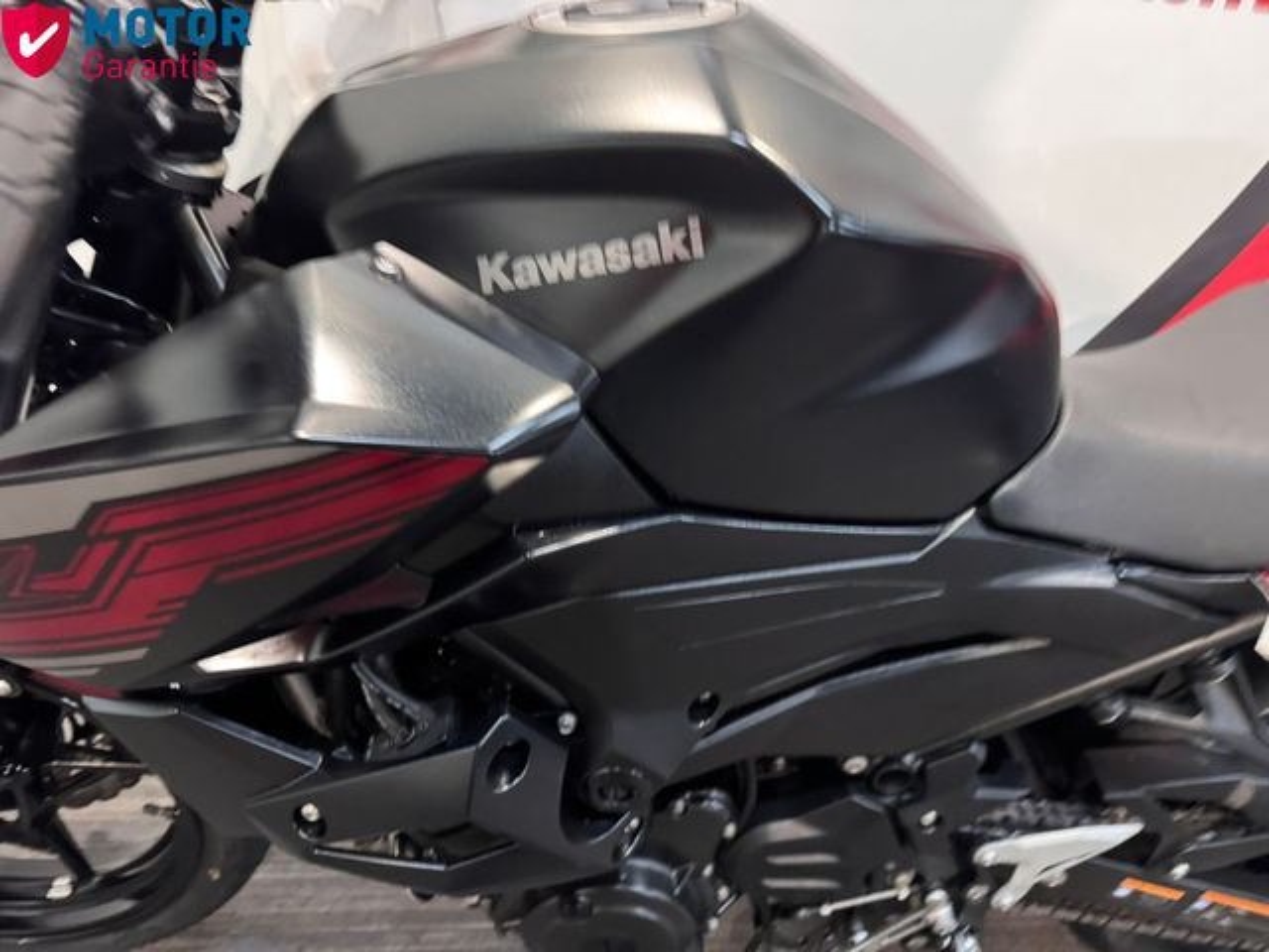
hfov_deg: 71.6
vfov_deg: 56.8
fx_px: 880
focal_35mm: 24
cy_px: 476
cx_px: 634
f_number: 1.78
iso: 800
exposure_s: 1/25
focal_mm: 6.76
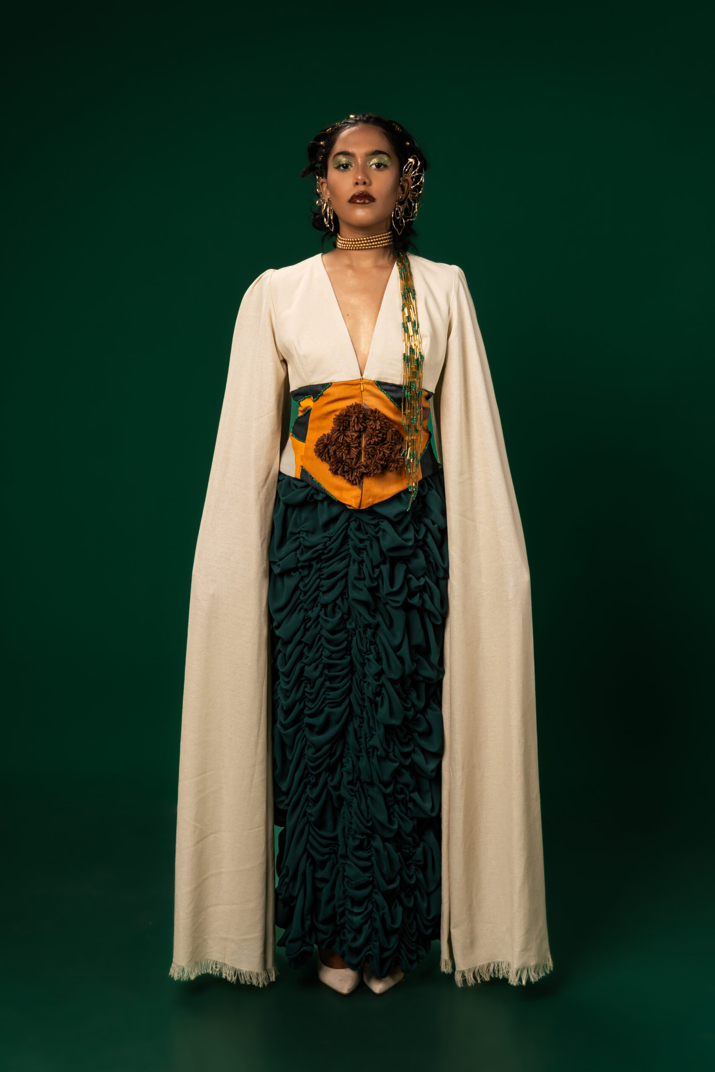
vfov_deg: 36.9
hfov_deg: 25.1
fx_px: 1608
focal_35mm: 54
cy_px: 536
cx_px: 358
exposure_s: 1/100
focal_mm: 36
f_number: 5.6
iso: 100
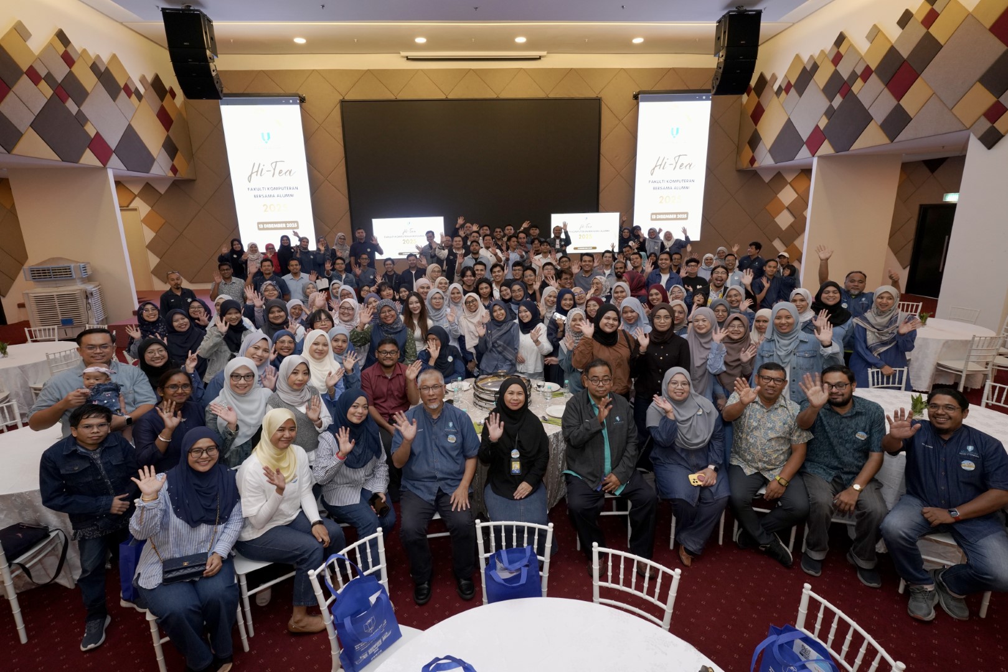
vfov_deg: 70.5
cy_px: 336
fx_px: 476
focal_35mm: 17
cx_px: 504
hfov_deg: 93.3
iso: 1600
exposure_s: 1/50
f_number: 5.6
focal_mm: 17
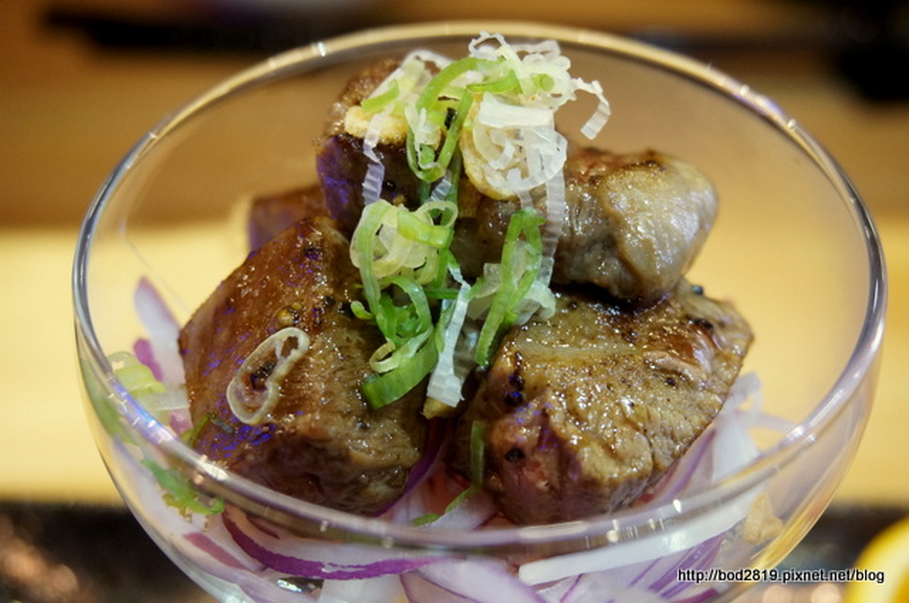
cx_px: 454
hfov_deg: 38.9
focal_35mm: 51
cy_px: 302
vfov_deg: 26.4
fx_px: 1286
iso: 1600
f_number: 5
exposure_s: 1/13
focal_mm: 34
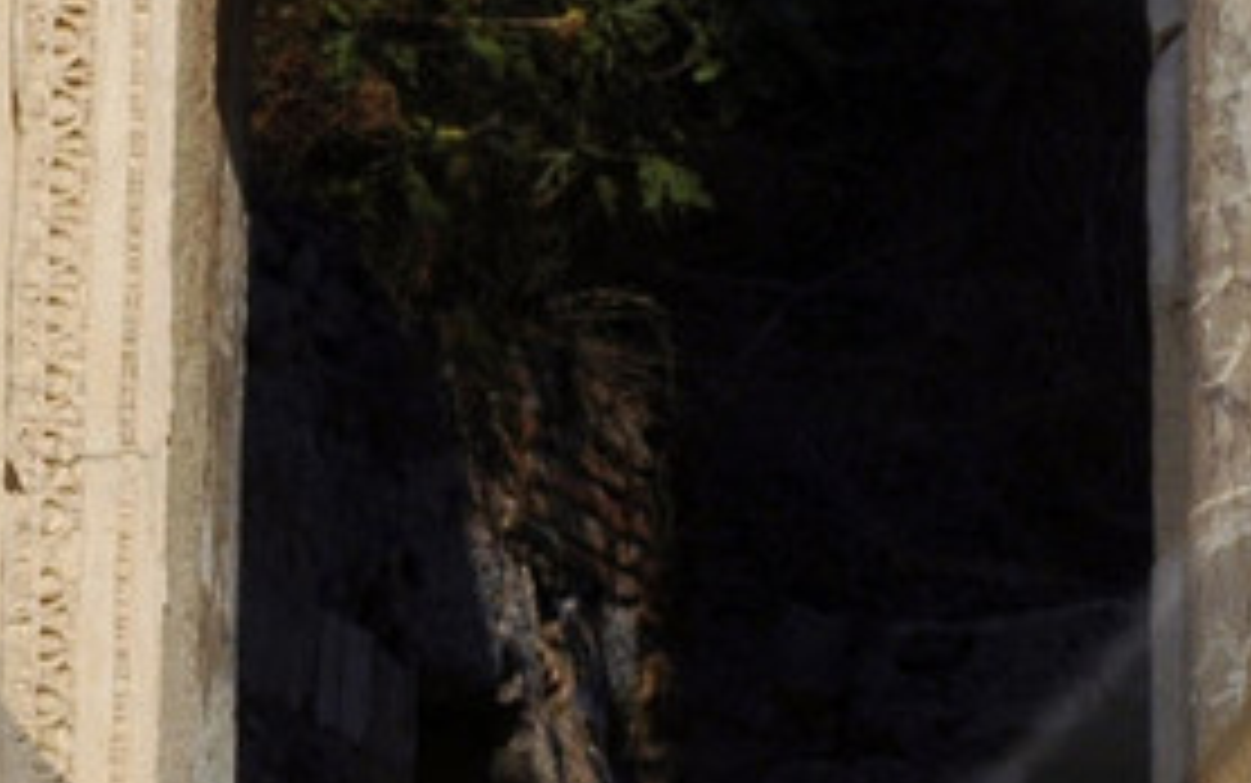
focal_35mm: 396
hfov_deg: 5.3
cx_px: 468
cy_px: 7
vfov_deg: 3.3
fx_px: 13504
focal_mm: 45
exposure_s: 1/500
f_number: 11
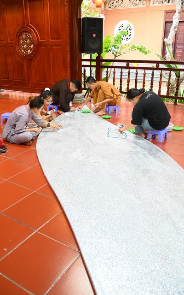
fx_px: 249
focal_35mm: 31
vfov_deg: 61.2
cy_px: 149
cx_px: 88
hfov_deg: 40.6
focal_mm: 30
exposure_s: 1/125
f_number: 4
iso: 4000
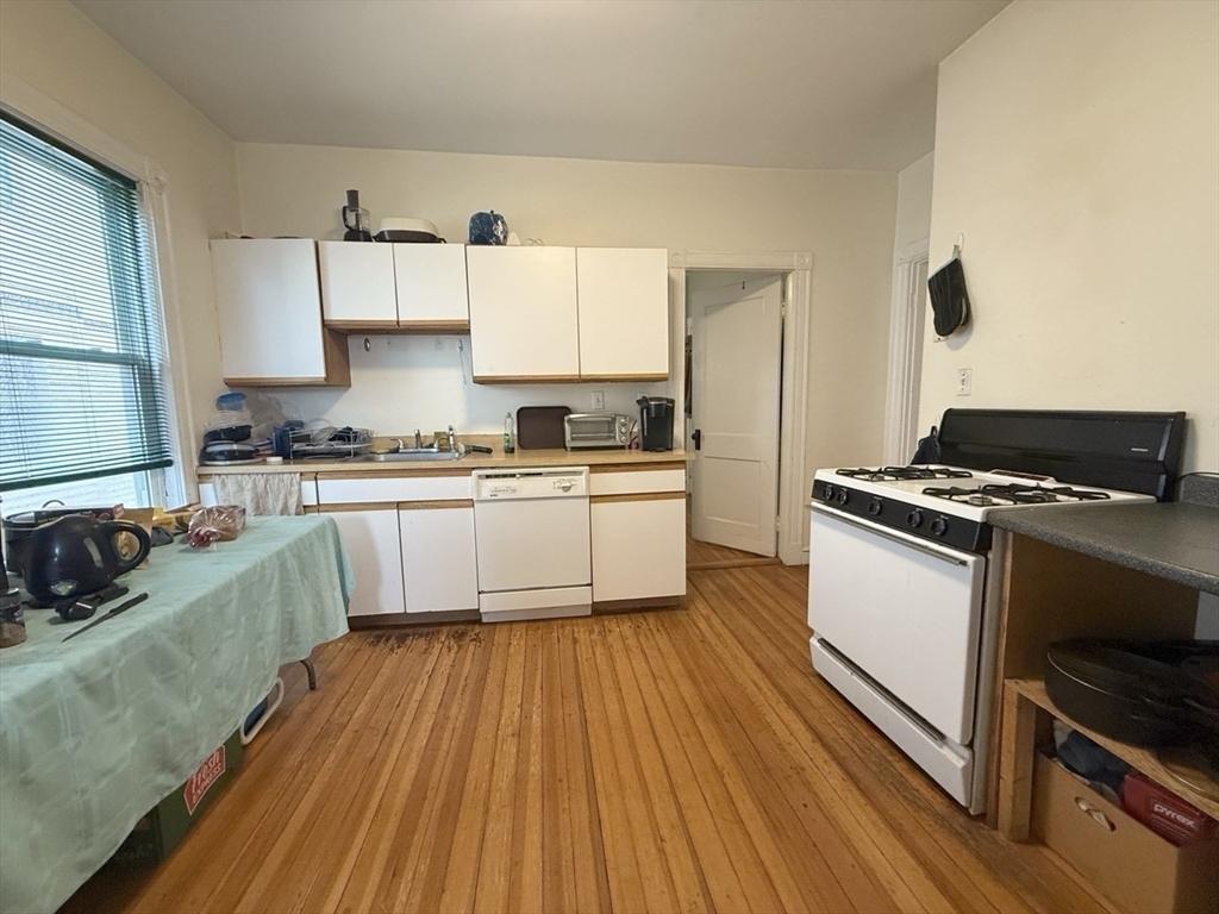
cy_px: 457
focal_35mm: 14
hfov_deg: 102.1
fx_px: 493
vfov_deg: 85.7
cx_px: 610
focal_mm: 2.22
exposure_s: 1/60
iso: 400
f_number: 2.2
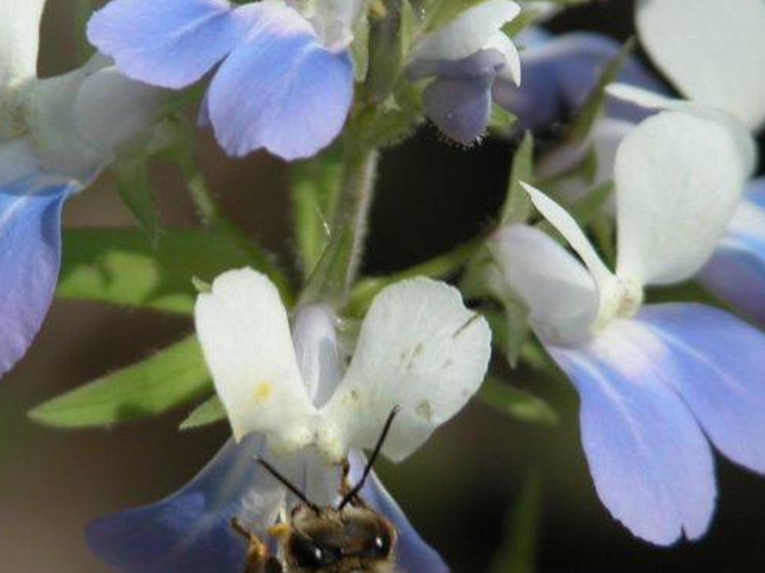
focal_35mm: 726
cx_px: 277
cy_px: 513
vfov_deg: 2.0
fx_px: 16037
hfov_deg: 2.7
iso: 100
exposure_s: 1/393
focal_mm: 71.2
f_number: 4.2
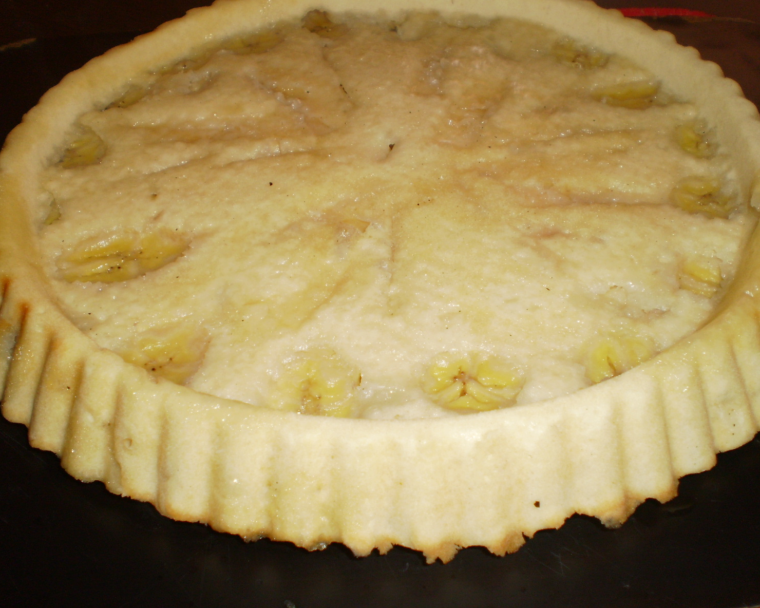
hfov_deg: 47.9
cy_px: 305
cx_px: 393
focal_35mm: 38
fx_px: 855
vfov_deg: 39.2
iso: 125
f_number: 3.1
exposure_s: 1/30
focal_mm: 6.3
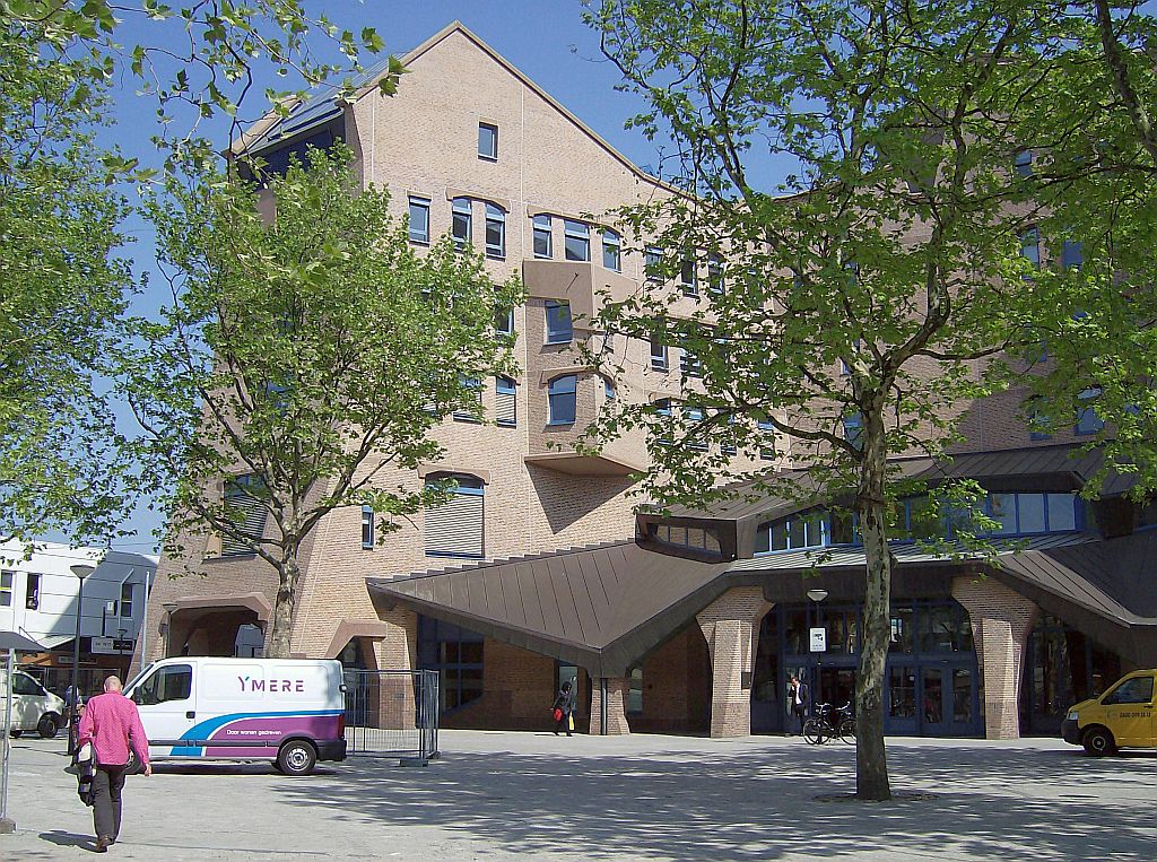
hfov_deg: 49.1
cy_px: 431
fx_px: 1267
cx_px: 578
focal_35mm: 38
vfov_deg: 37.6
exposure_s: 1/751
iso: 100
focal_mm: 6.4
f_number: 4.8
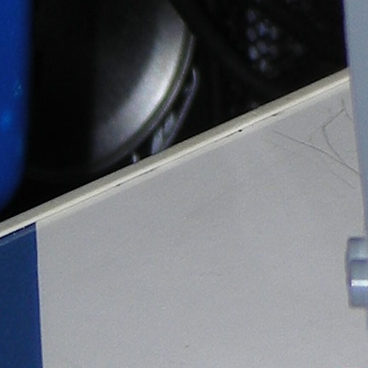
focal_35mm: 447
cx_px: 891
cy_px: -546
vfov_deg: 3.8
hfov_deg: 3.9
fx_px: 5376
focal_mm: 12.7
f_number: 4.2
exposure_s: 1/120
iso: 50
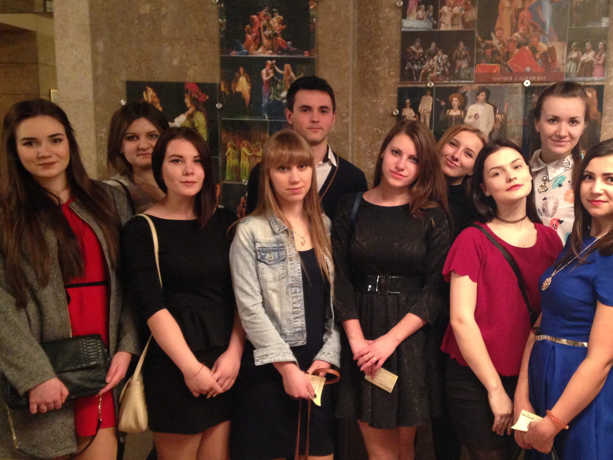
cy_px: 256
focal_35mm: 42
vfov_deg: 34.3
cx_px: 384
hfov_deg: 44.4
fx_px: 744
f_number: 2.4
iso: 320
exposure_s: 1/20
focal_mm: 4.12
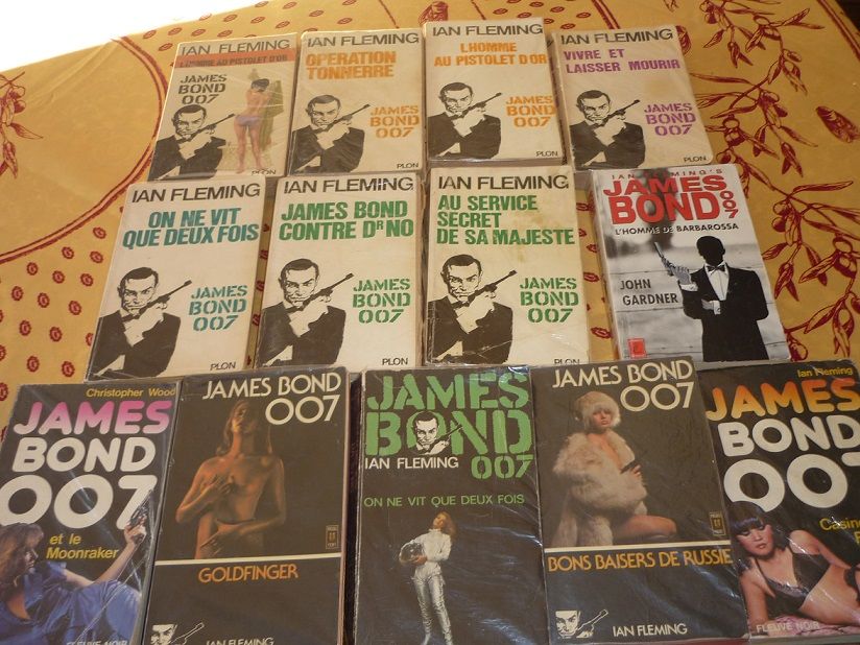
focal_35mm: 33
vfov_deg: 42.9
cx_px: 430
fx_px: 820
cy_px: 322
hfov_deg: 55.4
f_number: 2.8
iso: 100
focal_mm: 5.5
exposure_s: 1/30
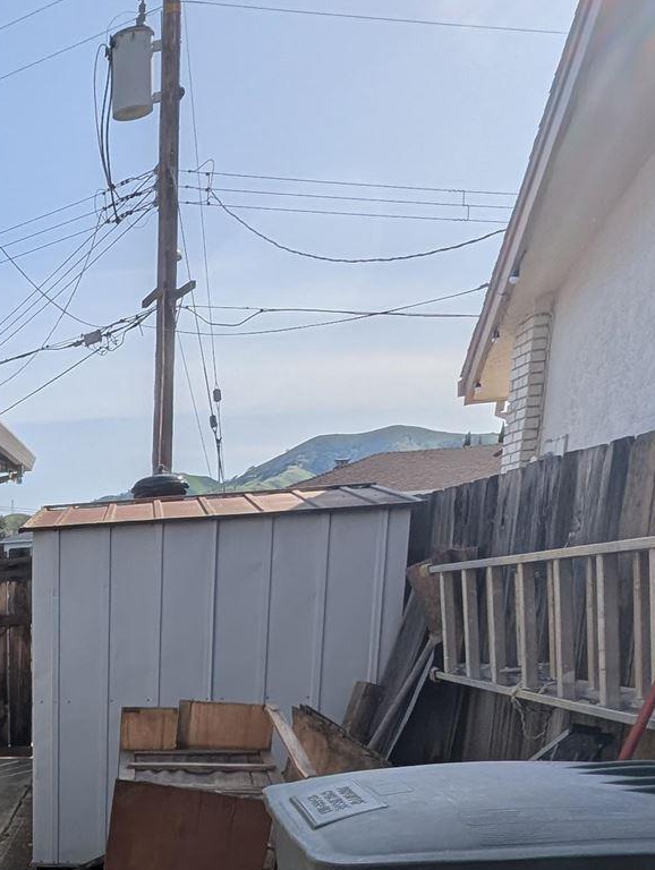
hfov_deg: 30.2
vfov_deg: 42.1
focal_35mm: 39
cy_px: 850
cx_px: -170
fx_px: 982
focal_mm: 1.95
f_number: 2.2
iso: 46
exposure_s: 1/3509
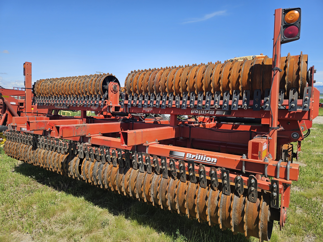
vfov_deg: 58.9
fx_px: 215
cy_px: 121
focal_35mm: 23
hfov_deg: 73.9
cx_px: 162
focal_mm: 5.4
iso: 25
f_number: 1.8
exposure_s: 1/1737
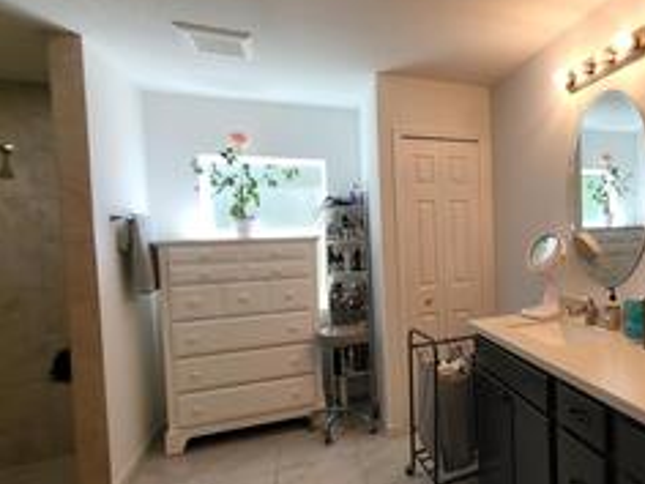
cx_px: 500
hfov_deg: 70.1
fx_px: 410
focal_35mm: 22
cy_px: 238
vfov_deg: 61.1
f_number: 2.2
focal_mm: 1.74
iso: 50
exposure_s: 1/60
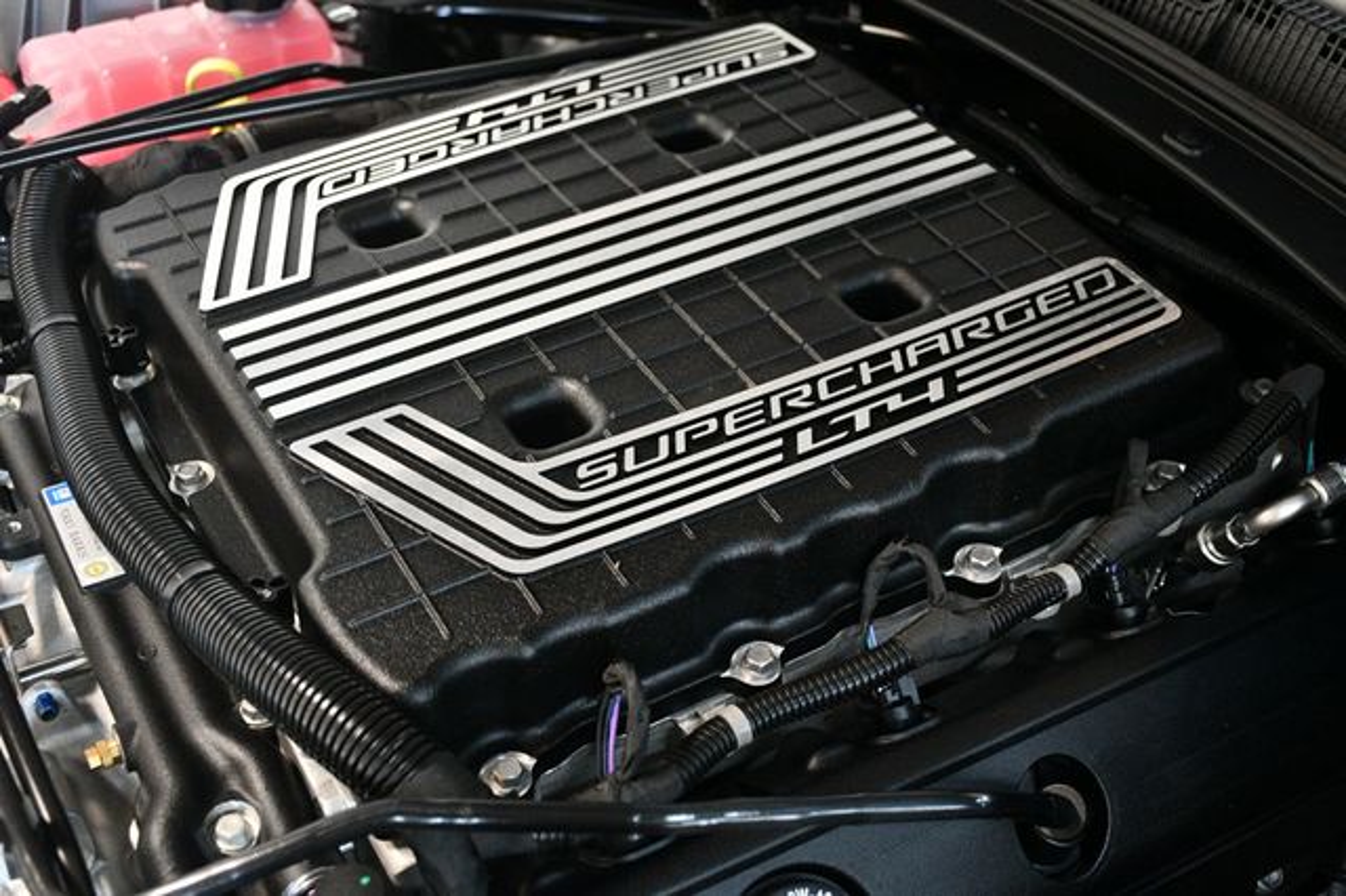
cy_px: 448
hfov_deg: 43.6
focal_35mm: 45
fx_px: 1682
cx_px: 673
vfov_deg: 29.8
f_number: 4
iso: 3200
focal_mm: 30
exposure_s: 1/60
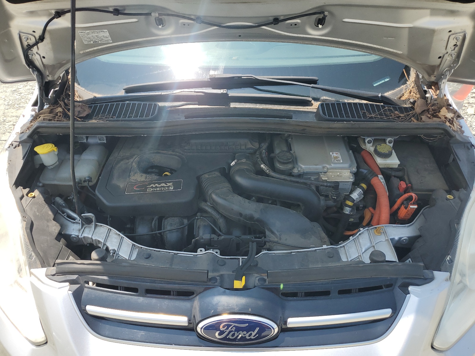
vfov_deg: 53.1
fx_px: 357
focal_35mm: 26
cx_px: 238
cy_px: 178
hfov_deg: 67.3
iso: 50
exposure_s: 1/1667
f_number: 1.5
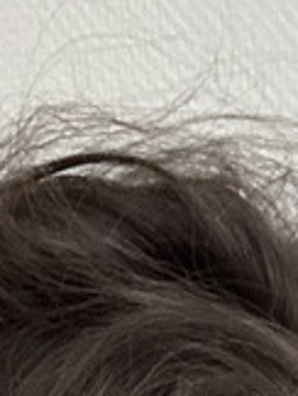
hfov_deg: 10.0
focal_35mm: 148
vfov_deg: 11.1
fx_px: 1694
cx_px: 249
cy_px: 968
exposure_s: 1/25
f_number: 1.9
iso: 640
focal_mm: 2.69
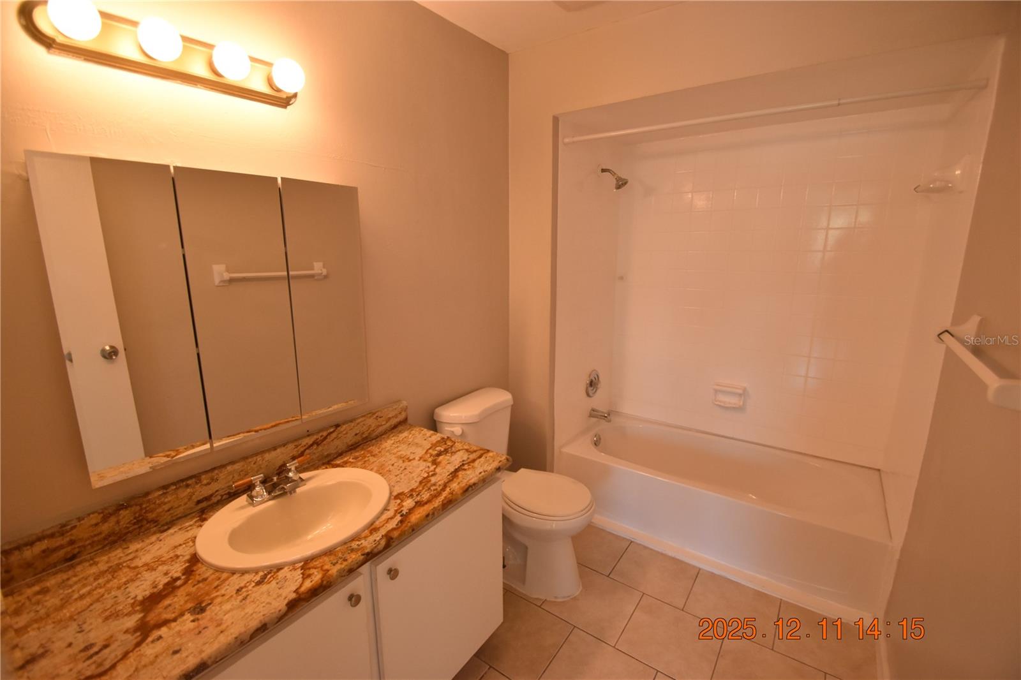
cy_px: 340
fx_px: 425
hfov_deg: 100.4
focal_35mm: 15
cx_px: 510
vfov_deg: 77.3
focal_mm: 10
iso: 800
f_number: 3.5
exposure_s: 1/180
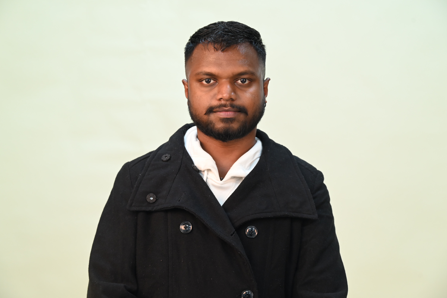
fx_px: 795
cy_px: 149
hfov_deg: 31.4
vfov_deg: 21.3
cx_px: 224
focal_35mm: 64
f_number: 6.3
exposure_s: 1/40
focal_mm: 64
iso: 1600
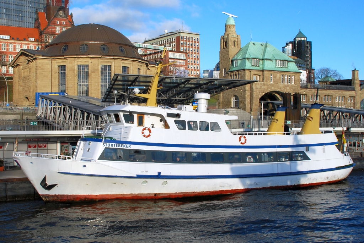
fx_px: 334
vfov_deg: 40.1
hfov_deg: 57.2
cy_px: 122
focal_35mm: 33
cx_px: 182
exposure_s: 1/250
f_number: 10
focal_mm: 22
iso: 200
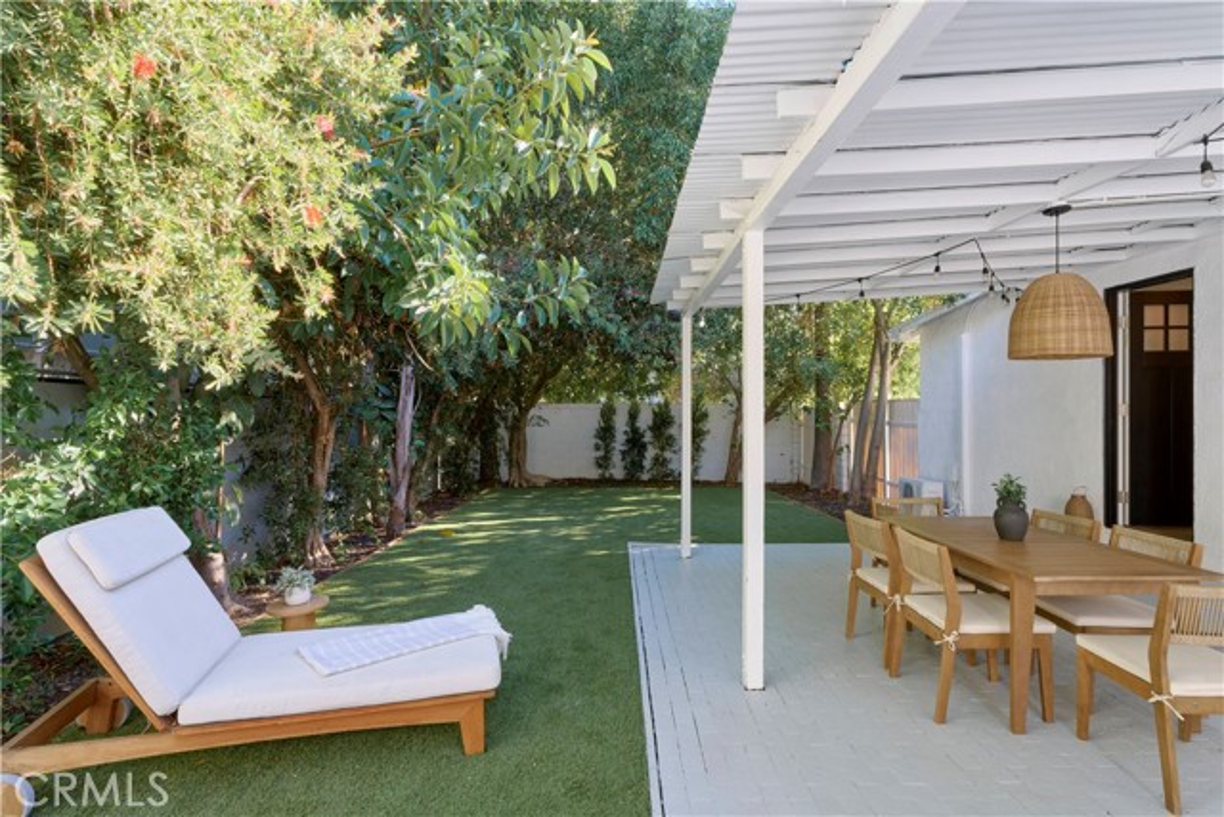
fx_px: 615
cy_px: 408
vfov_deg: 67.1
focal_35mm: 18
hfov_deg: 89.7
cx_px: 612
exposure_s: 1/50
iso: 100
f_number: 11
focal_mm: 18.1
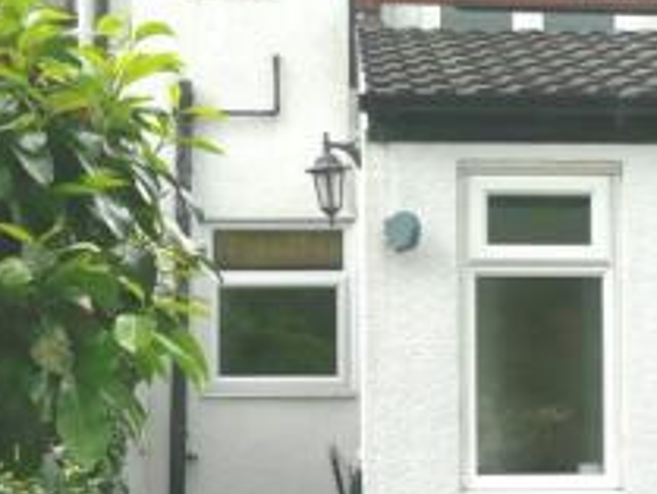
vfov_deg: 18.9
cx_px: 442
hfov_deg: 24.9
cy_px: 291
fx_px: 1481
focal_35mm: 78
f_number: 3.3
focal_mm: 4.6
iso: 100
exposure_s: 1/250
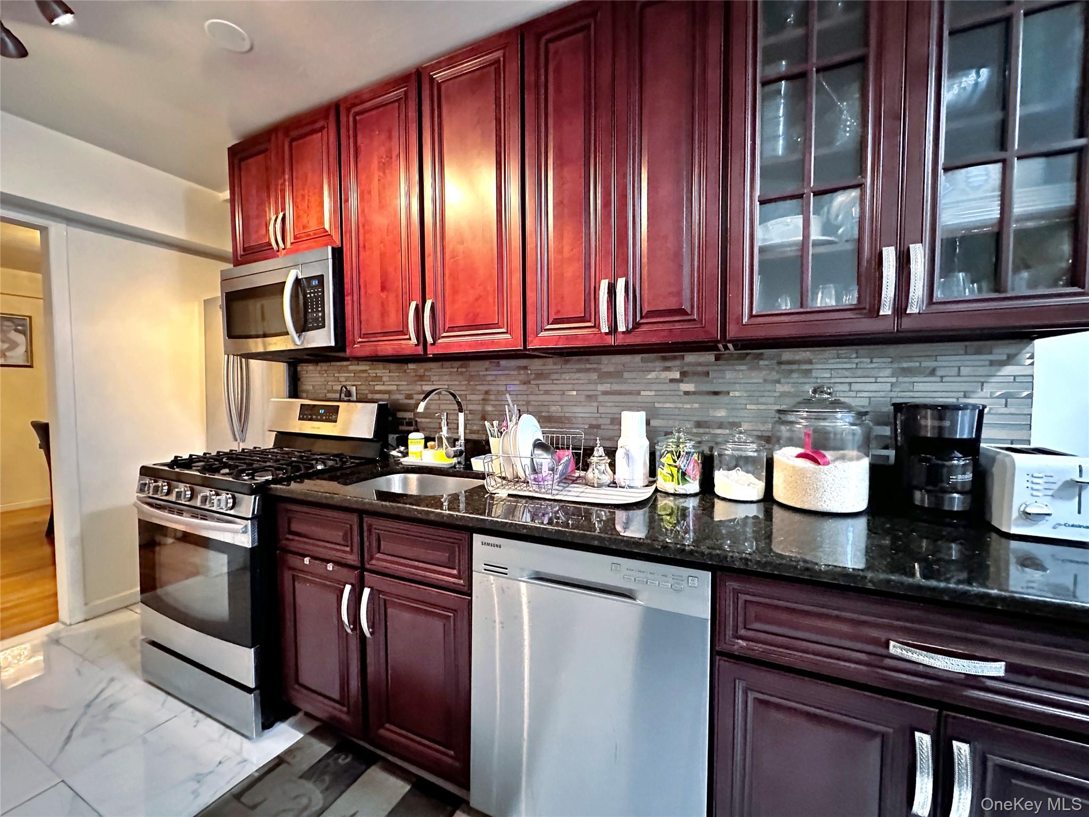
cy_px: 408
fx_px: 440
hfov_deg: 102.1
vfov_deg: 85.7
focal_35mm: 14
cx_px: 544
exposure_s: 1/40
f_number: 2.2
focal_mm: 2.22
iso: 1000
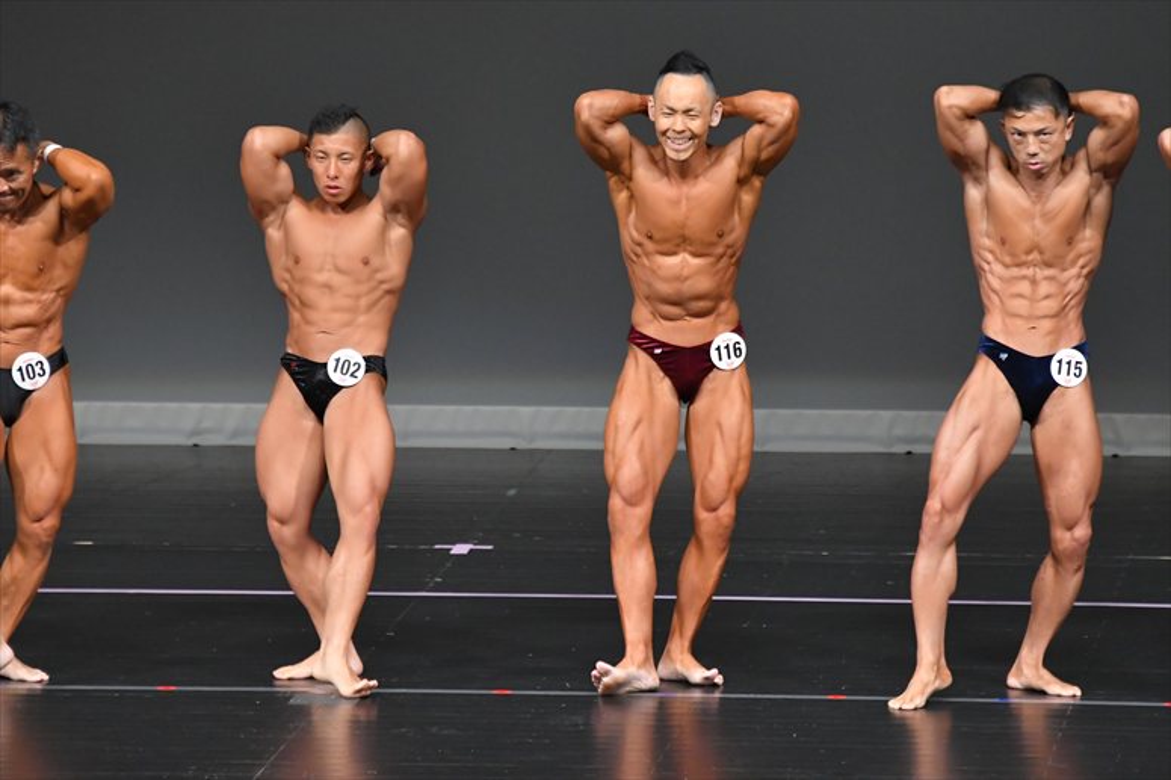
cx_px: 586
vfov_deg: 4.4
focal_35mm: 315
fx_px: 10241
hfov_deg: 6.5
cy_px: 390
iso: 4000
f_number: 5.6
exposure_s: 1/400
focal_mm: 210
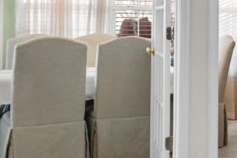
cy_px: 16
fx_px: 573
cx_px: 443
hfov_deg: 18.0
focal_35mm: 87
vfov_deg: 15.5
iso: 100
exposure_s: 1/2
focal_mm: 10
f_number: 4.5
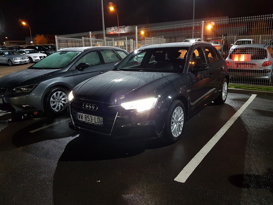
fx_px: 205
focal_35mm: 26
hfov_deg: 67.3
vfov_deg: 53.1
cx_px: 136
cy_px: 102
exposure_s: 1/10
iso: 250
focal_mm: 4.2
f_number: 1.7
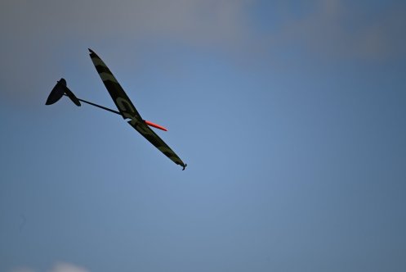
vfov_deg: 3.4
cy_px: 136
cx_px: 203
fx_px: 4514
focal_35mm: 400
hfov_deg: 5.2
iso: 320
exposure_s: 1/2500
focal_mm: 400
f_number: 6.3
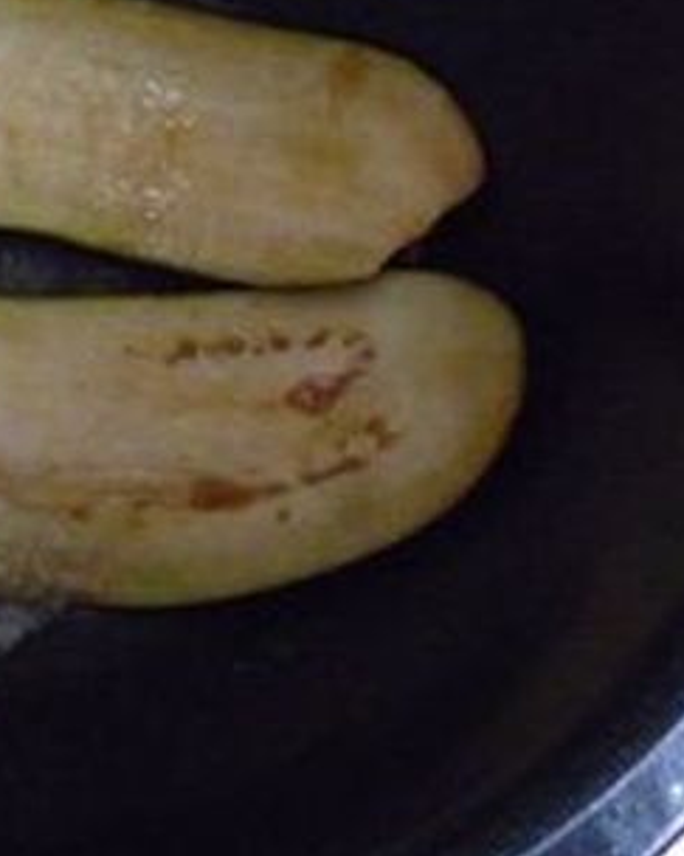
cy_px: 239
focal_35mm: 69
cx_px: -23
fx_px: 1747
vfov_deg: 27.2
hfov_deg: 21.3
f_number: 2.8
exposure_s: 1/25
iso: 800
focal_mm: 5.5
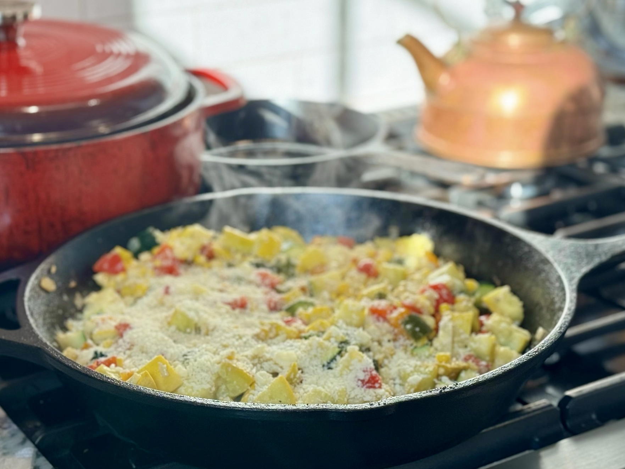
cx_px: 312
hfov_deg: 39.7
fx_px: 867
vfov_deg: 30.3
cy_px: 234
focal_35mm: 48
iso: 100
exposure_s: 1/160
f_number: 1.78
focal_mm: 6.86
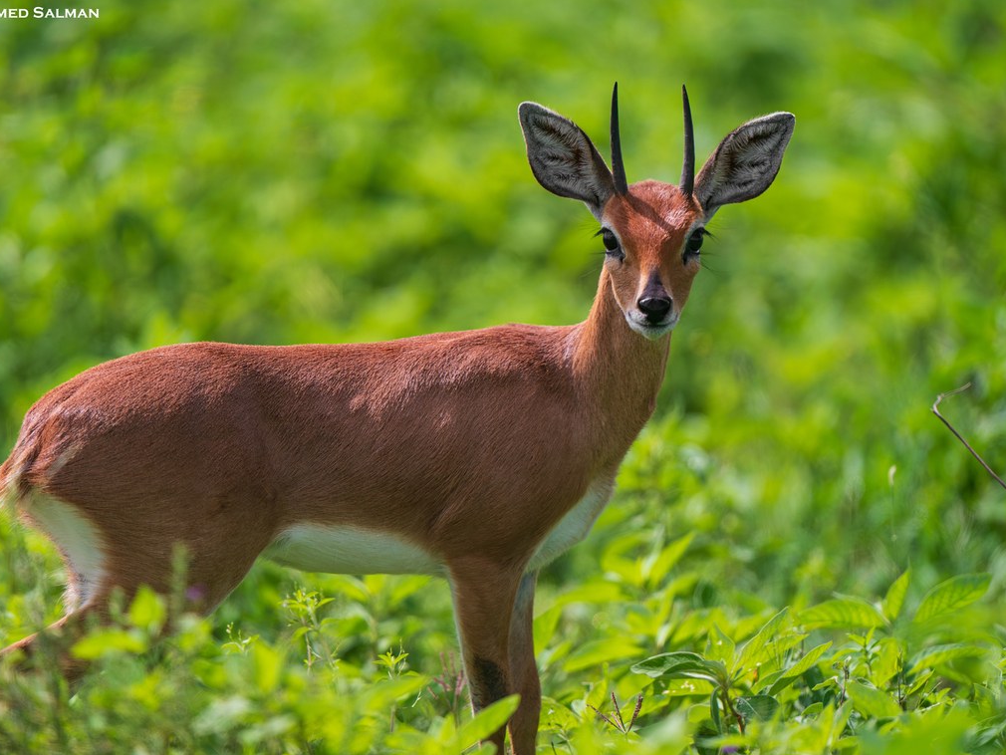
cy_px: 378
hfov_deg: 3.0
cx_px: 476
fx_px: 18924
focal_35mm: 651
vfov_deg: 2.3
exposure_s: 1/8000
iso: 1000
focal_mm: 600
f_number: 4
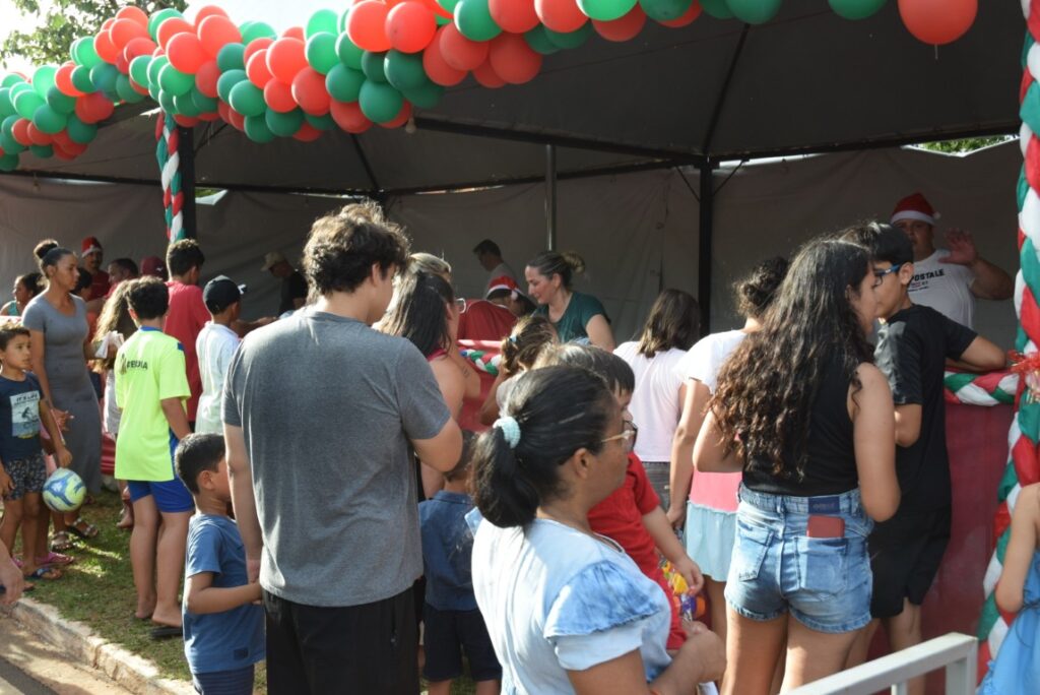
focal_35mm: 38
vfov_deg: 35.5
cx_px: 520
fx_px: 1084
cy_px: 348
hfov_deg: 51.3
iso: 400
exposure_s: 1/200
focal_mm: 25
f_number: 7.1
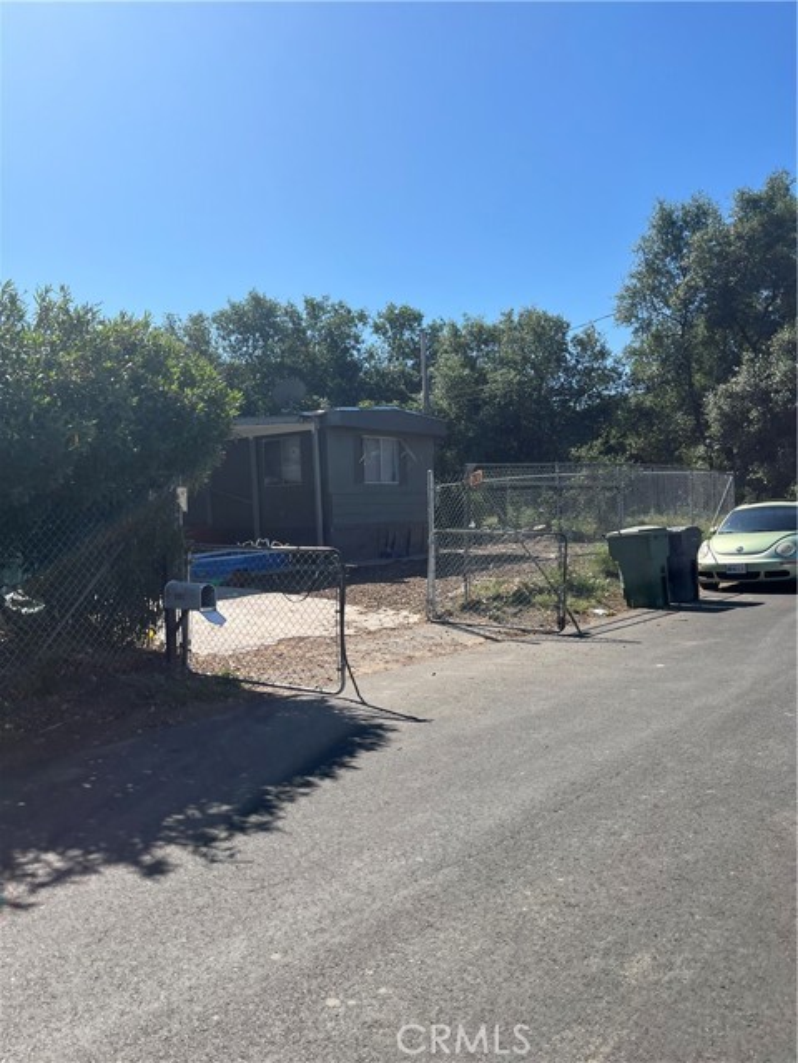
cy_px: 532
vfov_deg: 67.3
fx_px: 799
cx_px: 399
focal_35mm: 26
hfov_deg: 53.1
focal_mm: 5.1
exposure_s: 1/3521
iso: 50
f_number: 1.6
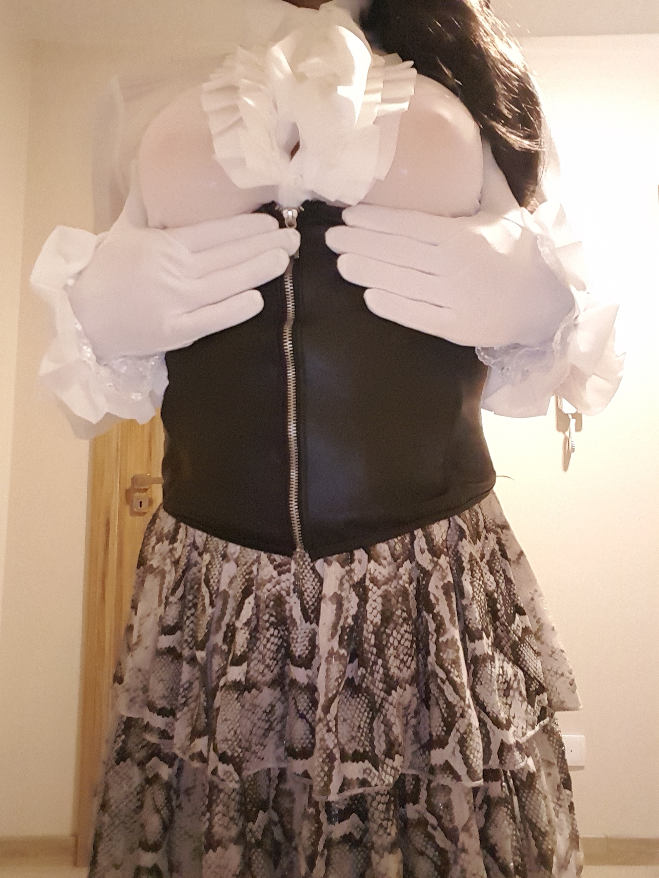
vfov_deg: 79.0
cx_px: 330
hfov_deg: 63.4
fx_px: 533
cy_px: 439
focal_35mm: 21
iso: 640
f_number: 1.7
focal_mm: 2.1
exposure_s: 1/13
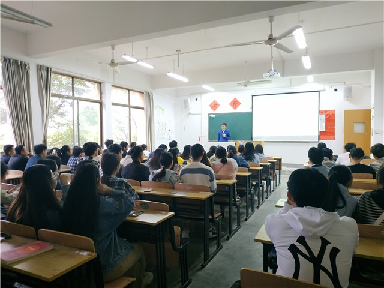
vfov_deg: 56.8
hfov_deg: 71.6
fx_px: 266
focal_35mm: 24
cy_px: 144
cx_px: 192
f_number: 1.9
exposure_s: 1/20
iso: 400
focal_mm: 3.94
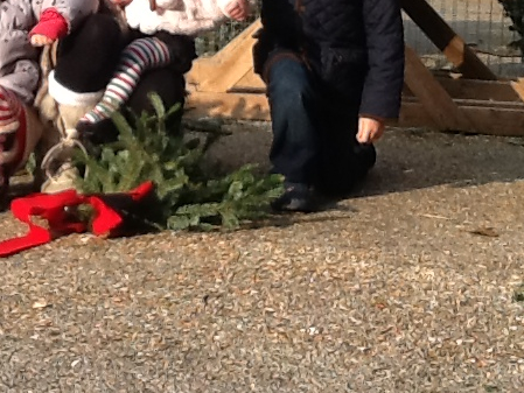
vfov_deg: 15.5
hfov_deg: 20.6
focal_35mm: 94
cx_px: 86
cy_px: 15
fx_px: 1423
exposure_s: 1/652
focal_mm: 2.03
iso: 40
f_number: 2.4
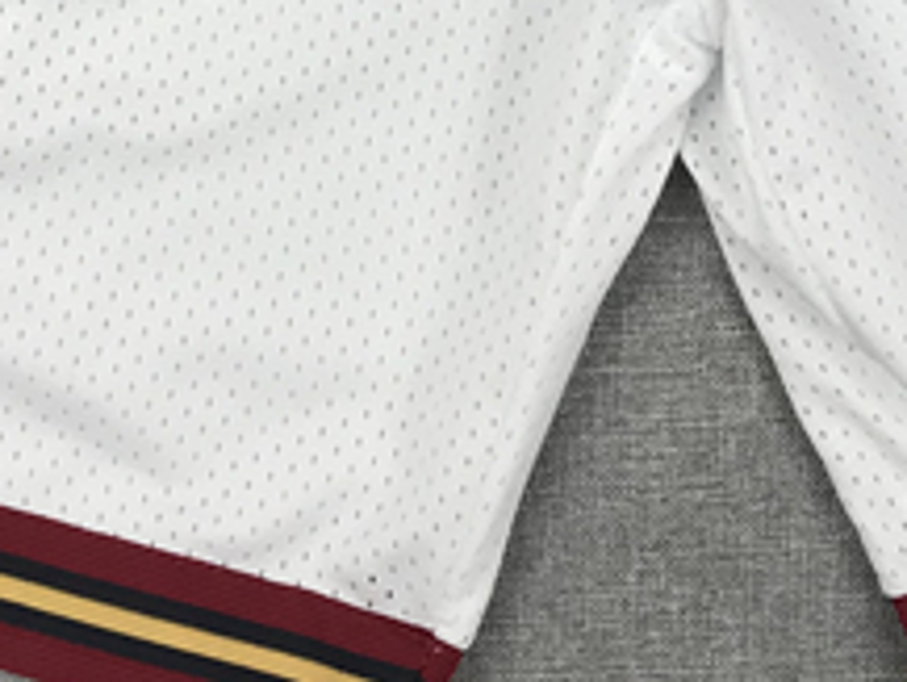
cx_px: 606
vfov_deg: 13.6
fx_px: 2700
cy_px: -326
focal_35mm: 103
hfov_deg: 19.0
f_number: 1.8
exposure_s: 1/100
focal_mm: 3.99
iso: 25
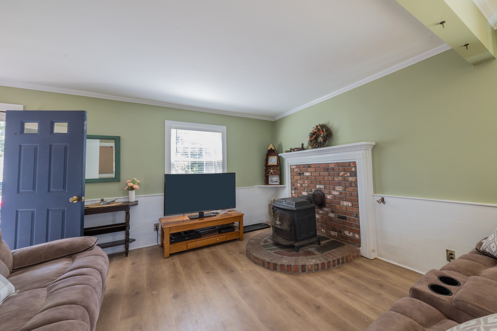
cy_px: 166
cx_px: 248
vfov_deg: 81.2
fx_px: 193
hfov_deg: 104.3
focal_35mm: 14
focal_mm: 14
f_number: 16
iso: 100
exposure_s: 2
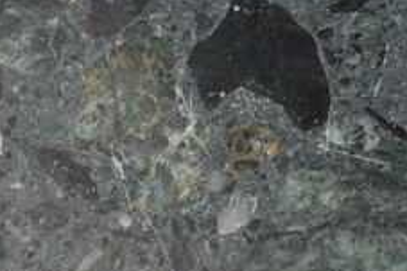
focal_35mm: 305
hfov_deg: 6.5
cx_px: 843
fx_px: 3446
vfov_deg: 4.5
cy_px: -104
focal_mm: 48
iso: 400
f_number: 7.1
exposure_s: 1/200
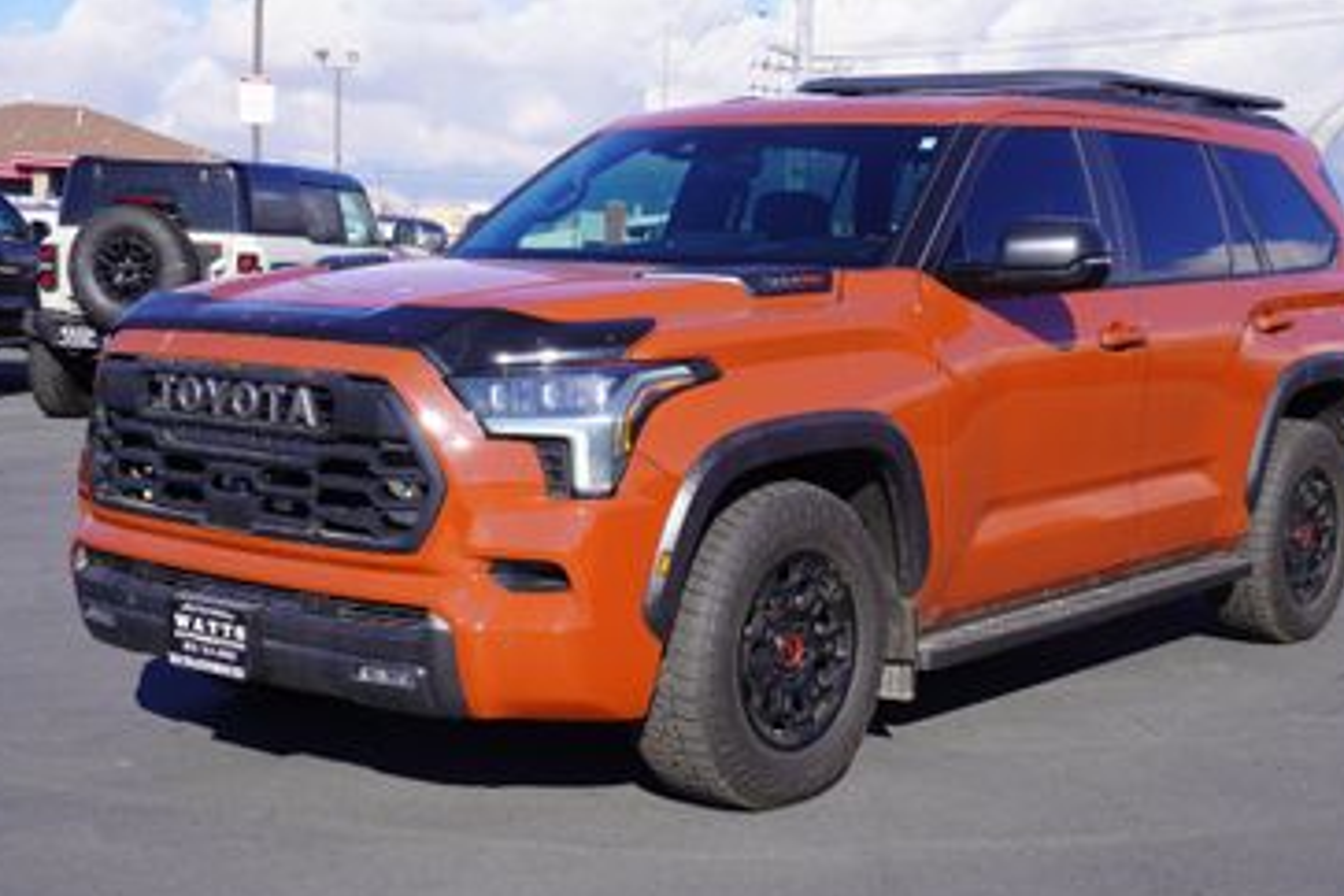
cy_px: 491
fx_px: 2036
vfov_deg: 24.8
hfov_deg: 36.5
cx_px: 715
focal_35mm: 55
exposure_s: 1/125
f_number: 10
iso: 100
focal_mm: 33
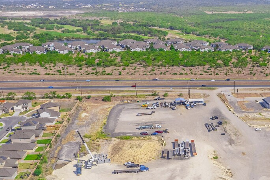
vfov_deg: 25.3
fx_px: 390
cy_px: 158
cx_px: 225
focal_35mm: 52
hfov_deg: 36.6
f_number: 2.8
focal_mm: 8.38
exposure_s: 1/3000
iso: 120
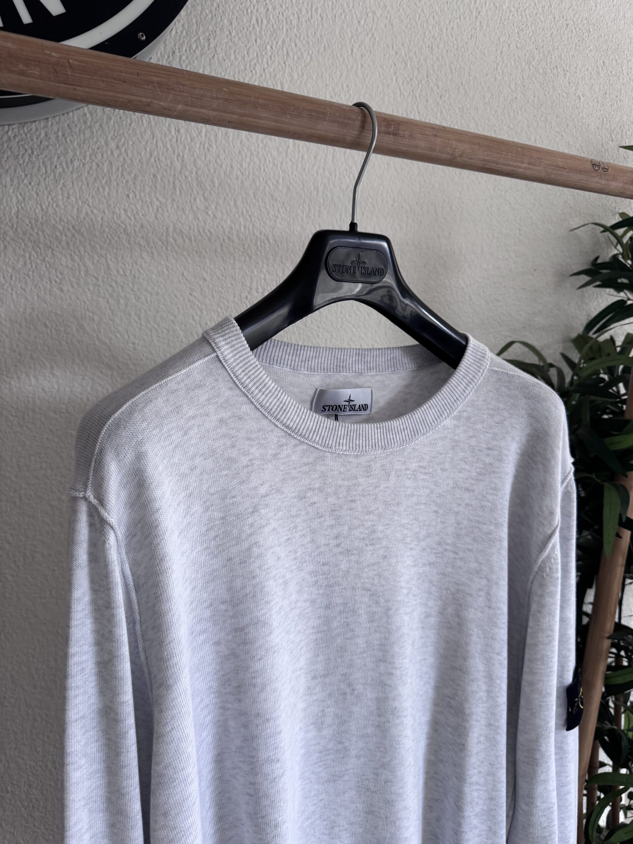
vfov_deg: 71.6
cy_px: 422
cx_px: 316
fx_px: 585
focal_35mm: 24
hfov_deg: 56.8
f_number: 1.78
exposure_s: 1/60
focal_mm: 6.76
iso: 250
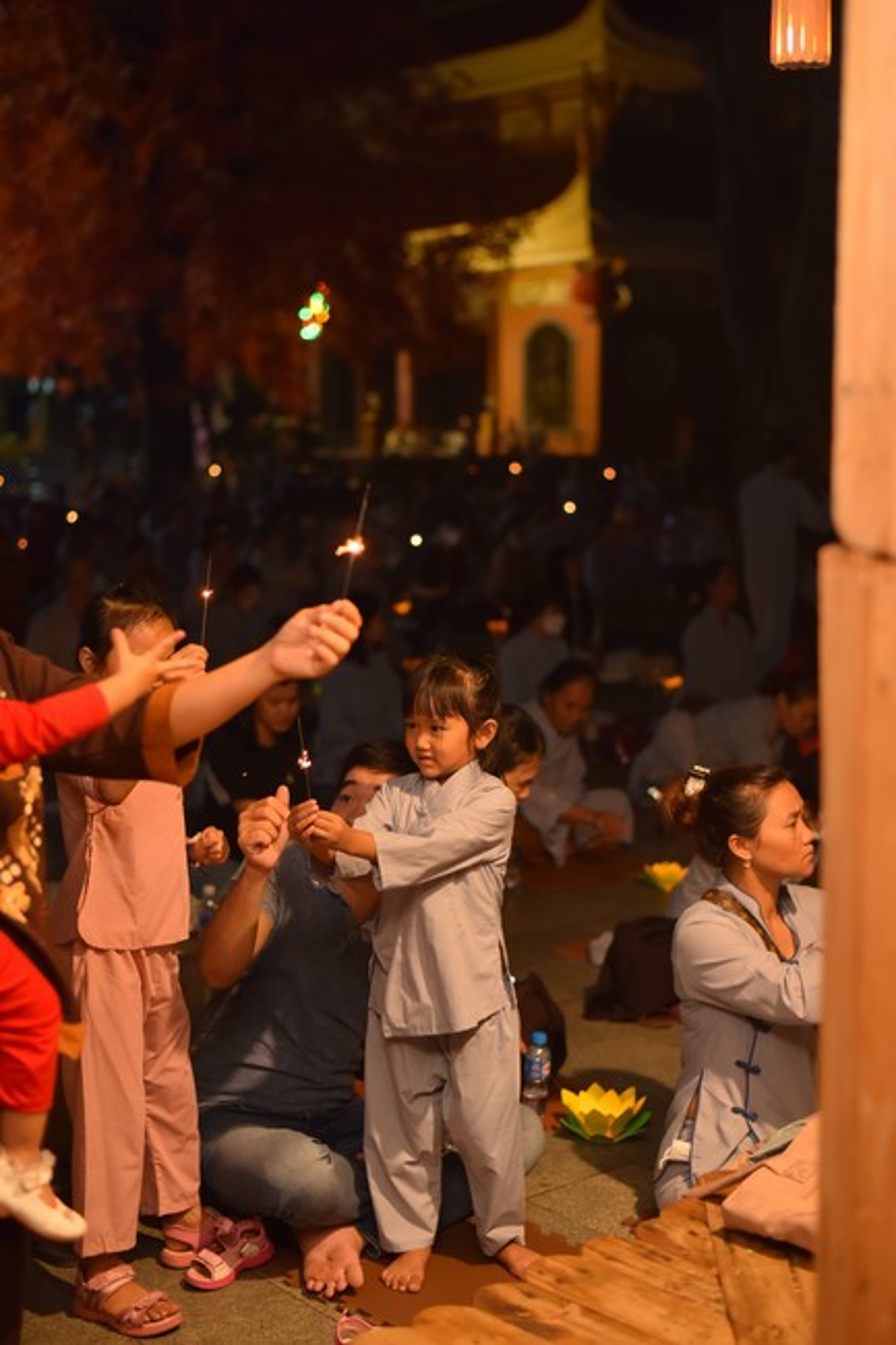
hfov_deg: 27.0
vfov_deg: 39.6
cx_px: 448
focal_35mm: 50
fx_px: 1868
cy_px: 672
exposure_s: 1/125
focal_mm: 50
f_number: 2.2
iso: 640
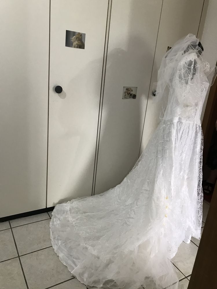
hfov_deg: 49.7
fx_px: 234
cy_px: 144
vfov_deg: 63.4
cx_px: 108
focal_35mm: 28
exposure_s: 1/17
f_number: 1.8
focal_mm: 3.99
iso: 50
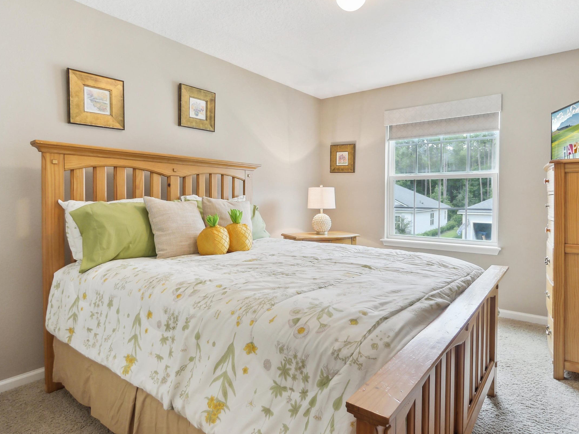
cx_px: 311
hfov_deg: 81.6
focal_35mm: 20
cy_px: 208
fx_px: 335
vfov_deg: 66.0
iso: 400
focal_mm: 7
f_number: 4
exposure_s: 1/15
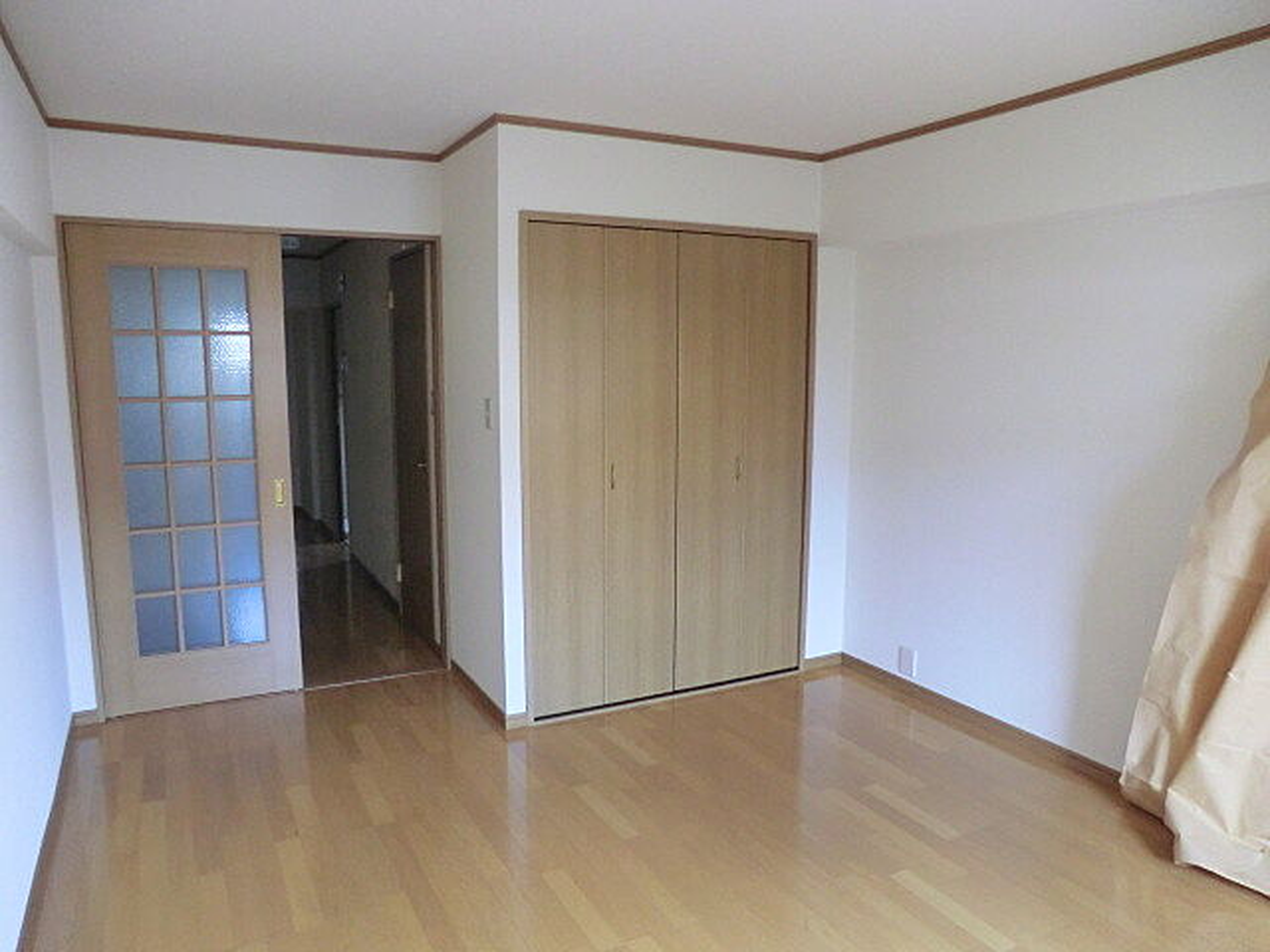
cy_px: 476
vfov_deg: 56.8
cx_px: 635
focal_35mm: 24
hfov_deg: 71.6
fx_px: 881
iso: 500
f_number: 3.2
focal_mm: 4.3
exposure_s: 1/60
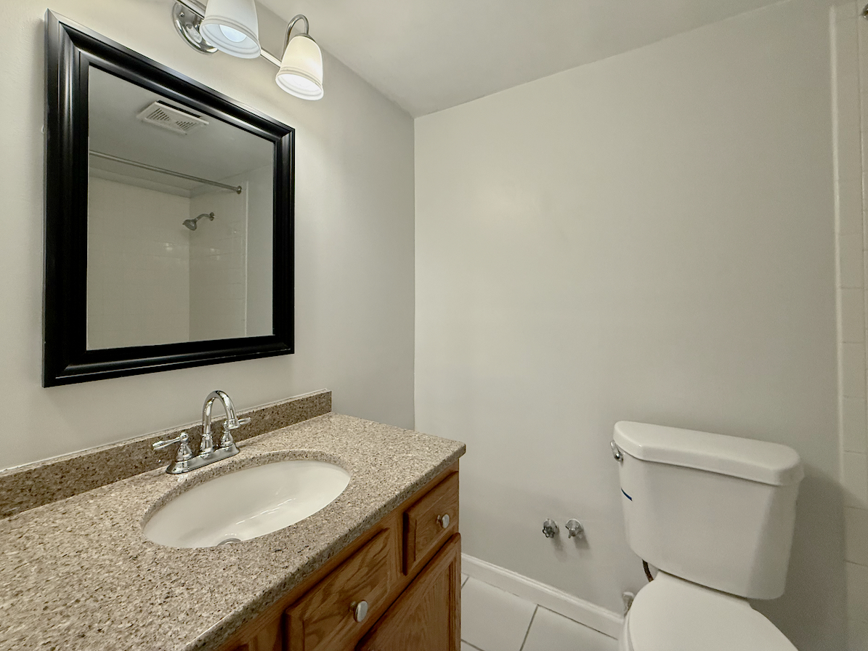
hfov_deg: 98.2
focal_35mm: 15
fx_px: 376
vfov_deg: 81.6
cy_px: 303
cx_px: 427
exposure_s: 1/120
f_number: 2.2
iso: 320
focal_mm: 2.22
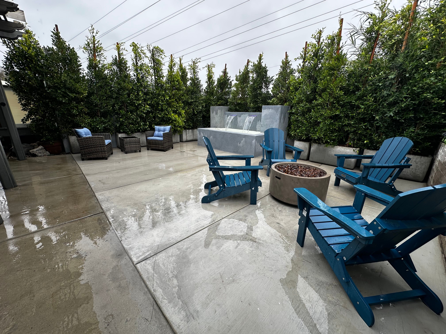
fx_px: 180
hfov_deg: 102.1
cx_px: 223
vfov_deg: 85.7
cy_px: 167
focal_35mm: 14
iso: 40
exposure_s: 1/213
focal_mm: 2.22
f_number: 2.2
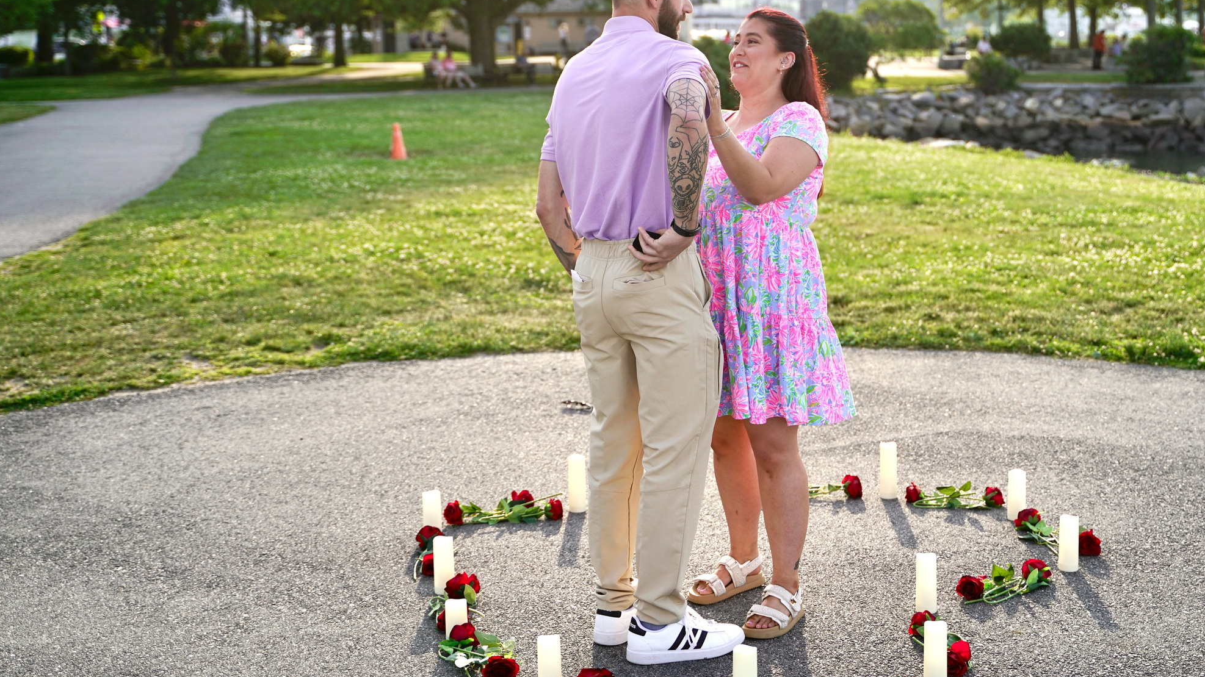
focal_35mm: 53
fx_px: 1693
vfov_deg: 22.5
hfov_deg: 38.9
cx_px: 758
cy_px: 210
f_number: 2.8
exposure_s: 1/1000
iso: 100
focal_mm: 39
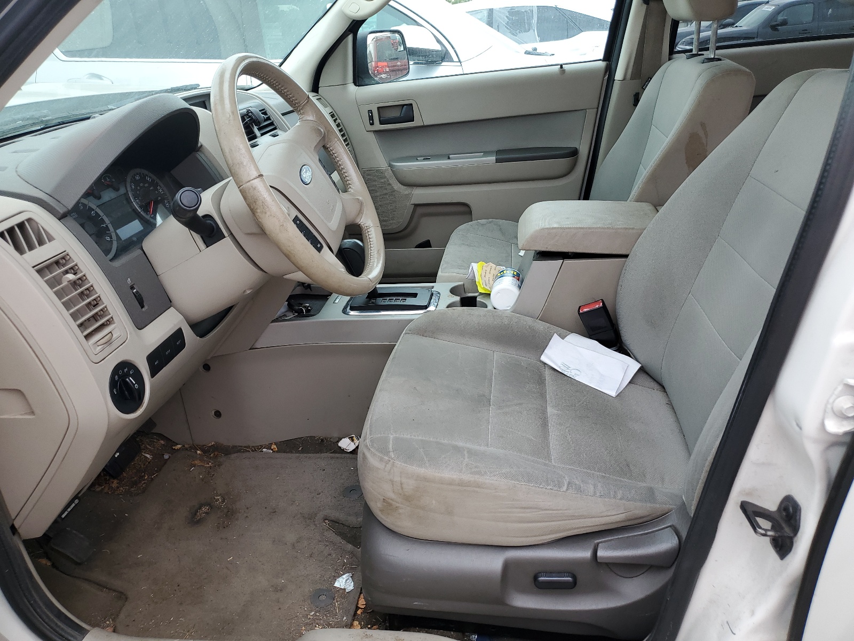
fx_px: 641
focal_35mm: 26
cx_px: 427
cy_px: 320
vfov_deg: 53.1
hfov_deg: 67.3
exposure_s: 1/333
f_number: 1.5
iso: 50
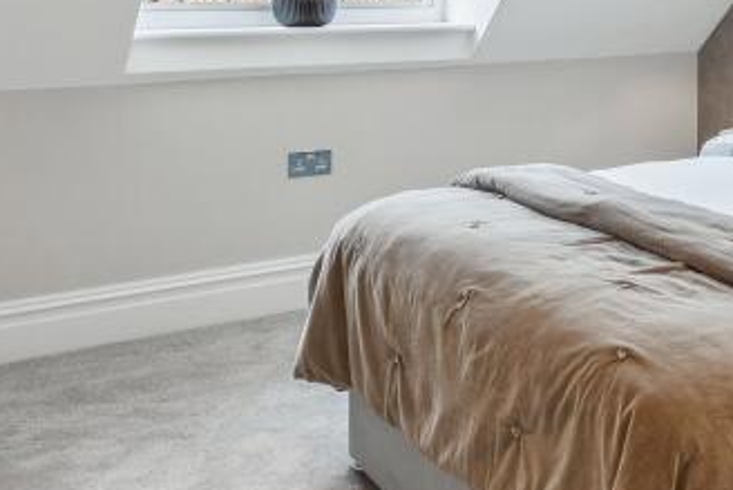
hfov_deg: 36.2
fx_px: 1018
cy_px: -1
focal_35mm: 50
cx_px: 706
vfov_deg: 25.7
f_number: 8
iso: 400
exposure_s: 1/30
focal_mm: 16
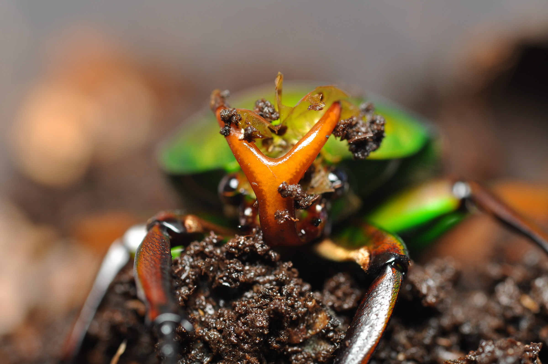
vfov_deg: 8.7
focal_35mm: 158
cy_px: 182
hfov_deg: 13.1
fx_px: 2395
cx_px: 274
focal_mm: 105
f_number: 11
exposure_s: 1/200
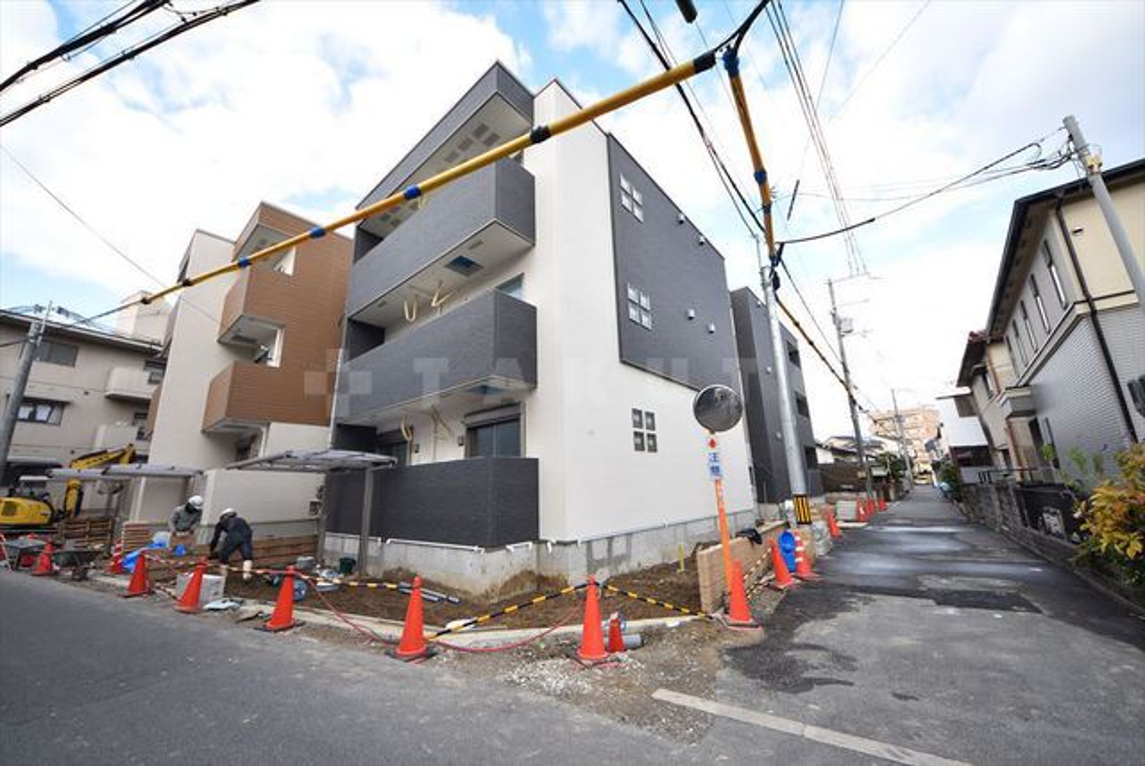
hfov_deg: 112.6
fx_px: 382
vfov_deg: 90.1
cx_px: 572
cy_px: 383
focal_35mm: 12
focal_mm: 8
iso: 100
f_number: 5
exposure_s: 1/100
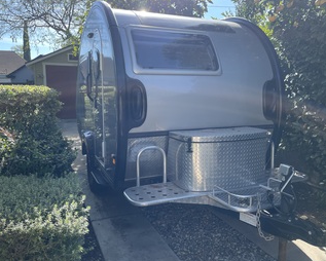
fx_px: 270
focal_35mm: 28
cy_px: 130
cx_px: 157
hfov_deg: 62.2
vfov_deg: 51.6
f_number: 1.6
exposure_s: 1/842
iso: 32
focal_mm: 4.2
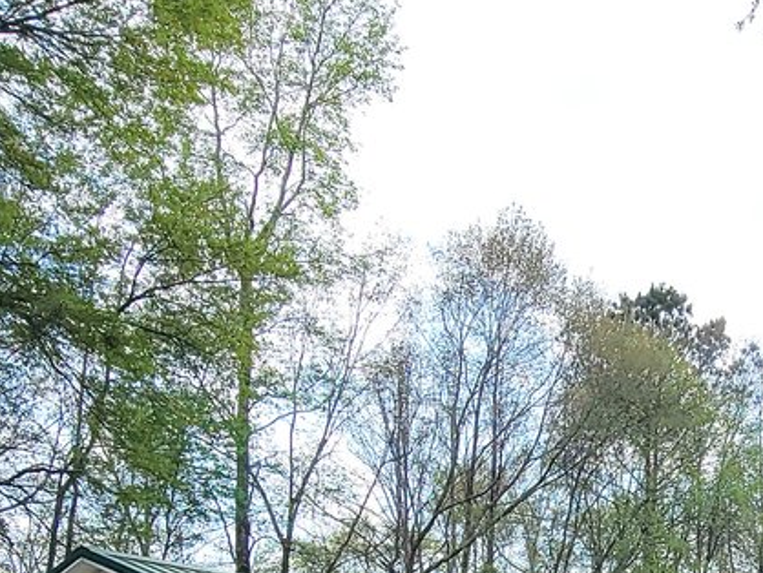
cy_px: 702
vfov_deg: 27.0
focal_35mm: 47
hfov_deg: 38.4
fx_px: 1037
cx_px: 647
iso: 50
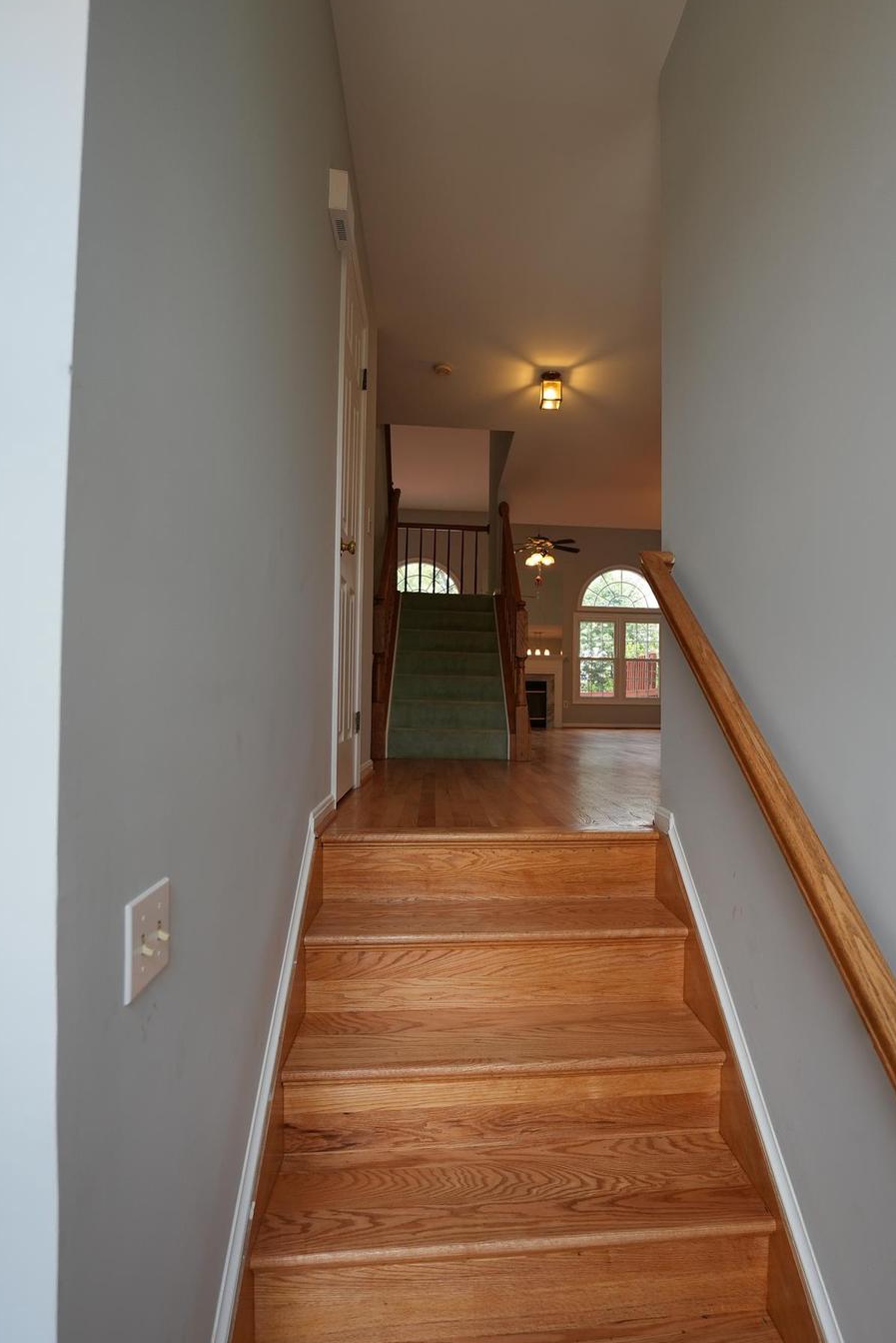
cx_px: 500
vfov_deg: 96.7
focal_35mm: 16
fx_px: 597
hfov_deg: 73.5
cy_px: 695
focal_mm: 14
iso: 400
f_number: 4
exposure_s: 1/160
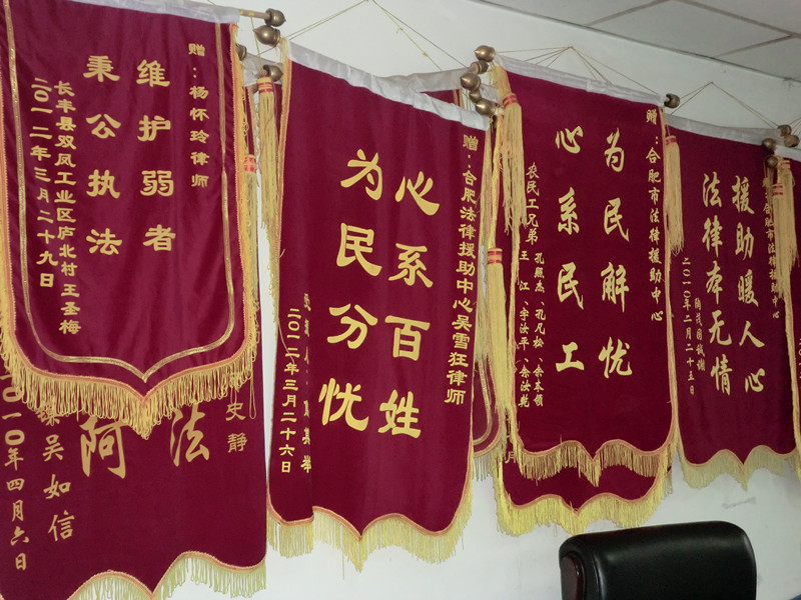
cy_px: 300
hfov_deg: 40.4
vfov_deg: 30.9
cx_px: 400
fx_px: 1088
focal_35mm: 47
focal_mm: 8.46
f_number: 3.4
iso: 400
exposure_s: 1/30
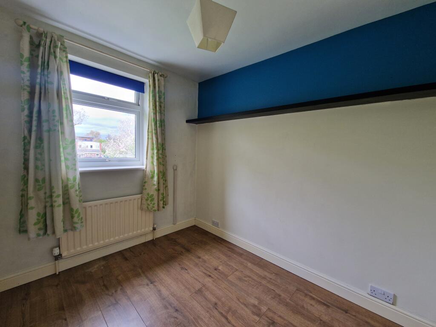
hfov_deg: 106.2
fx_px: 164
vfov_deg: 89.9
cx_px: 218
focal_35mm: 13
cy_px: 164
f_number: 2.2
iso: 160
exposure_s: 1/50
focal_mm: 2.2
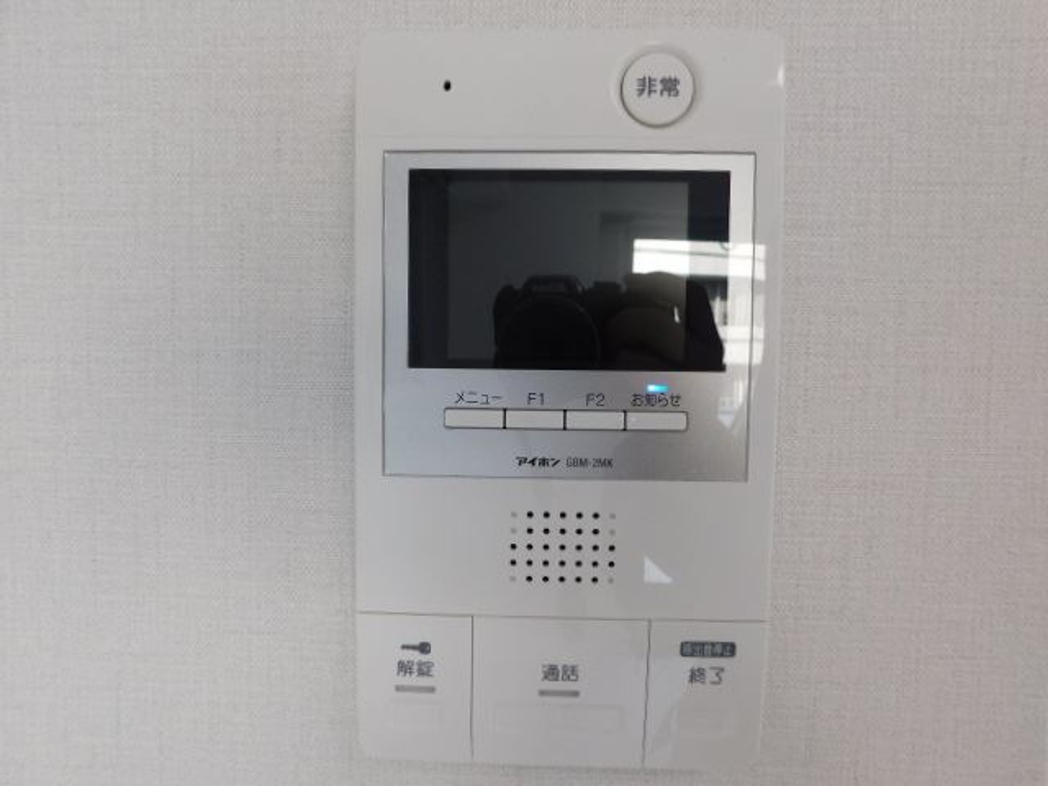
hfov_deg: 73.9
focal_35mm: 23
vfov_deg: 58.9
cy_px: 393
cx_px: 524
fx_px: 696
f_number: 3
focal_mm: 4
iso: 125
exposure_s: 1/60
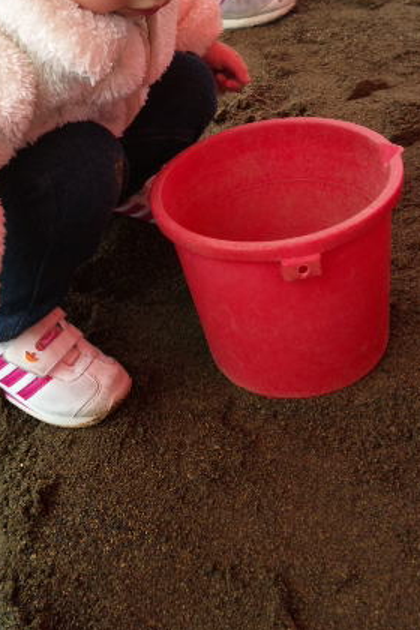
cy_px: 195
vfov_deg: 42.0
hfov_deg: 29.1
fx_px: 805
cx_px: 152
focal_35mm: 46
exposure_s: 1/219
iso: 100
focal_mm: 4.82
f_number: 2.8
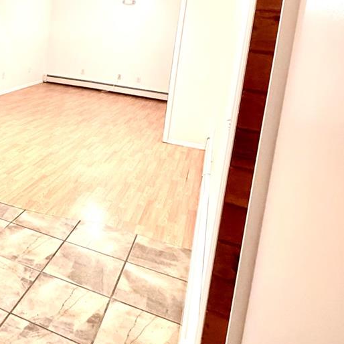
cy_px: 64
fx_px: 416
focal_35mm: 37
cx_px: 6
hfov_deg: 39.9
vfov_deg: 42.7
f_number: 2.2
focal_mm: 2.22
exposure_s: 1/60
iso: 500
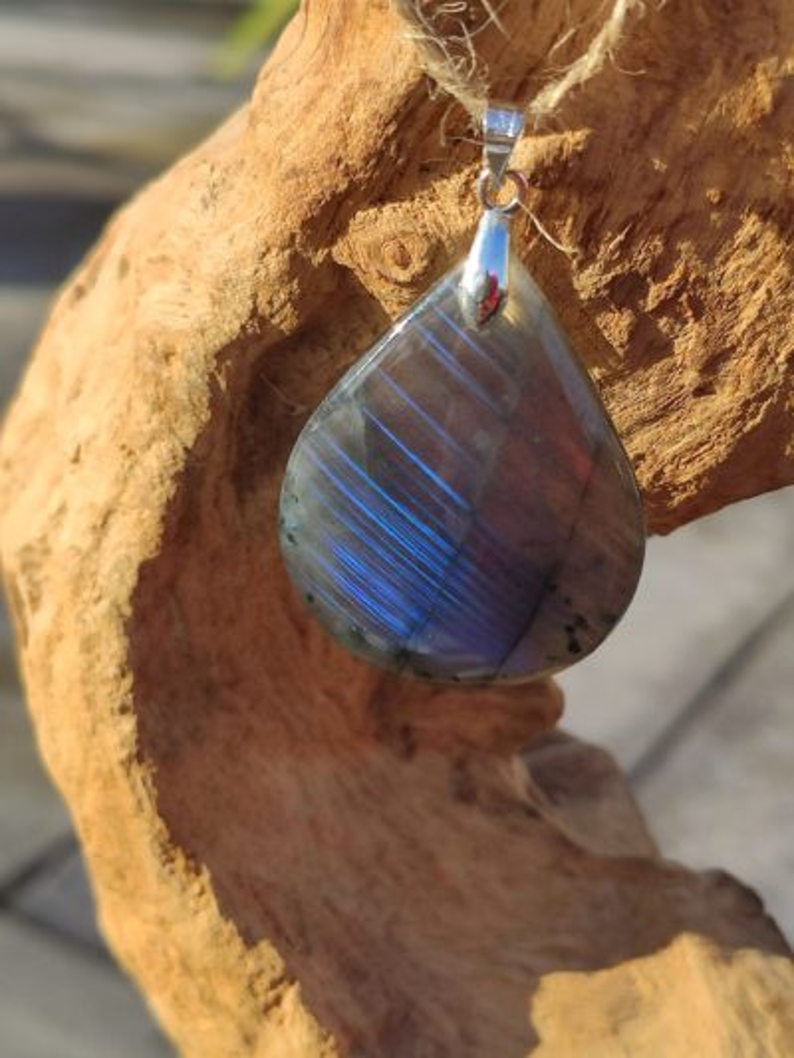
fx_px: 795
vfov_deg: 67.3
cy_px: 529
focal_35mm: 26
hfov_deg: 53.1
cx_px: 397
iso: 112
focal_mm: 4.77
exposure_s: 1/993
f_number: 1.75
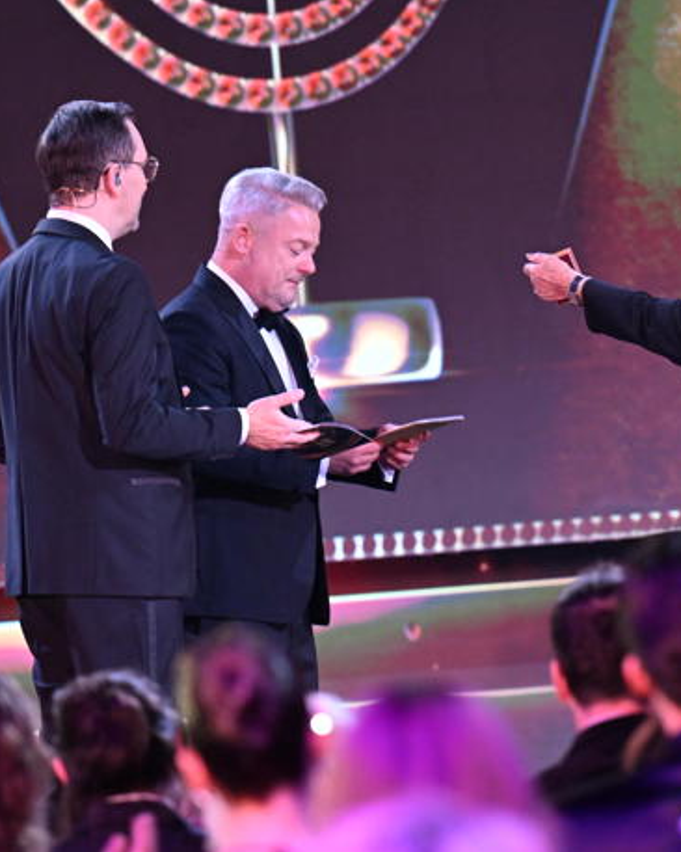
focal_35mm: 382
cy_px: 426
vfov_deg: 5.1
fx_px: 9630
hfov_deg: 4.0
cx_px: 605
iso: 3200
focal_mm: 180
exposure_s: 1/125
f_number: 3.5
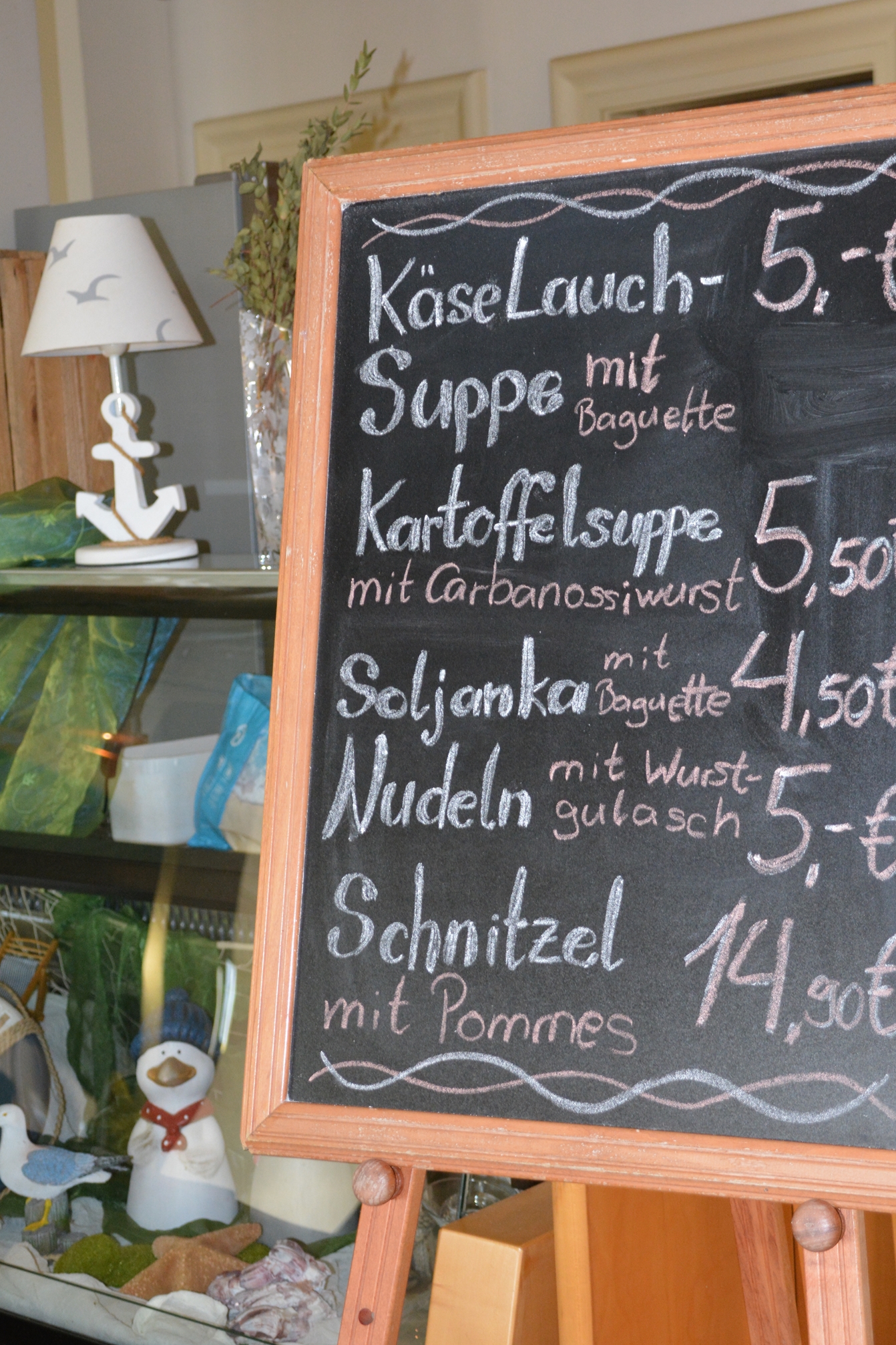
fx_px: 2337
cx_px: 502
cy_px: 667
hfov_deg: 21.7
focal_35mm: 63
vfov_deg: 32.1
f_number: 4.5
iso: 1400
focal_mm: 35
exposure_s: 1/60
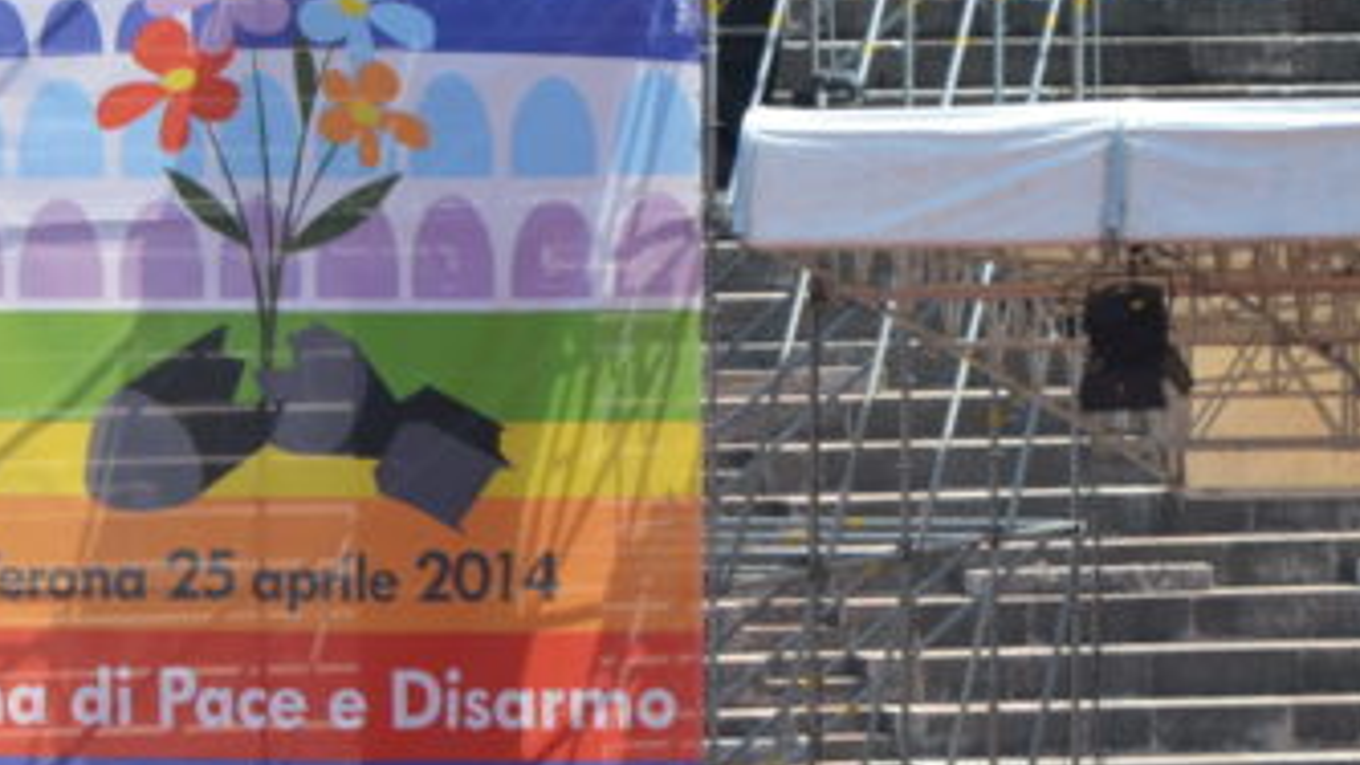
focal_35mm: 356
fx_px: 12845
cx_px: 375
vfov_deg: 3.4
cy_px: 688
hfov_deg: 6.1
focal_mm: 105
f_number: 7.1
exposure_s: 1/200
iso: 100
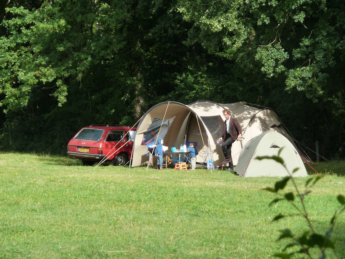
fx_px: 1575
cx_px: 172
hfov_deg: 12.5
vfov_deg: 9.4
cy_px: 130
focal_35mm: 158
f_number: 4.5
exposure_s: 1/250
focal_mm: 25.9
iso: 125
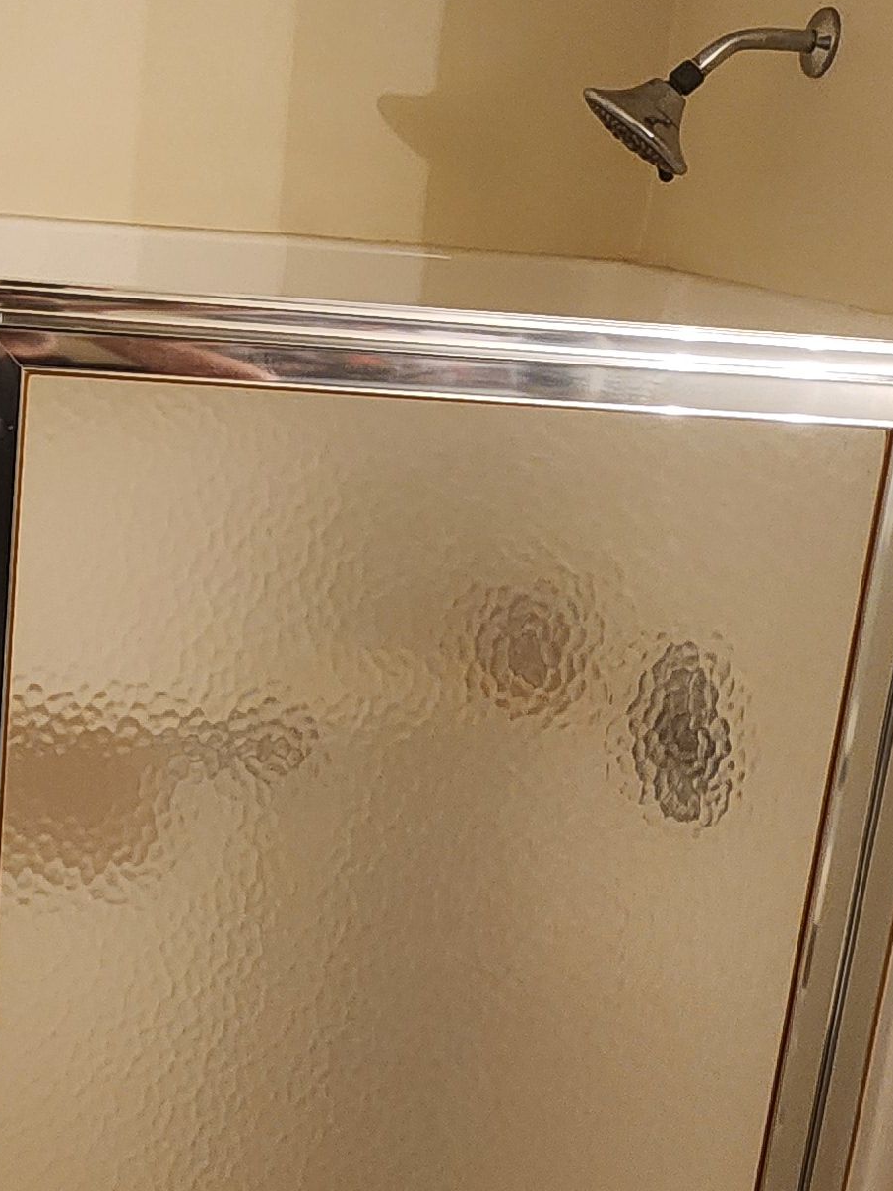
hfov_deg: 32.5
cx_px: 156
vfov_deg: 43.7
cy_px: 513
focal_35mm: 43
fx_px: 1479
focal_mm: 2.2
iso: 400
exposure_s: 1/60
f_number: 2.2
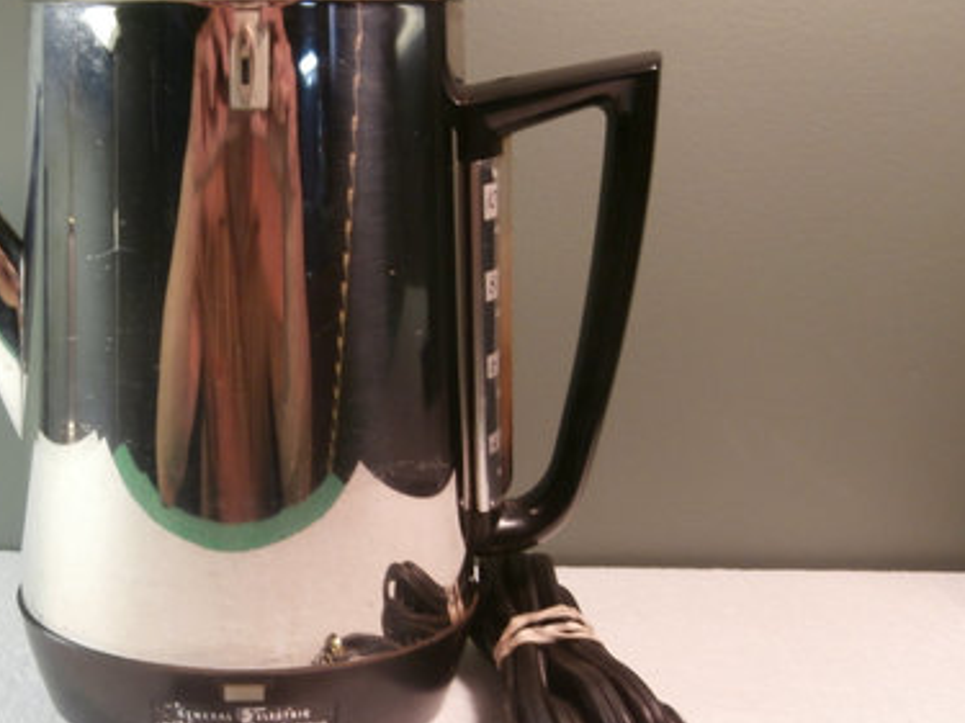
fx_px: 1143
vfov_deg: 35.1
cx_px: 250
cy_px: 337
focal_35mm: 41
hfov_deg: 44.4
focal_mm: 4.2
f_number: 3
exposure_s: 1/30
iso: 125
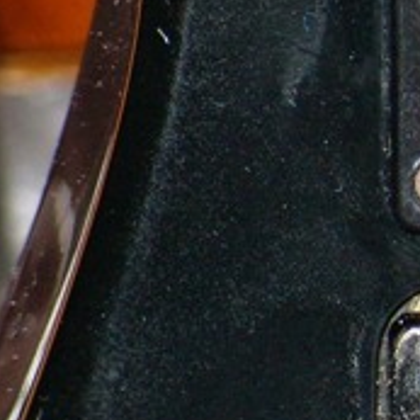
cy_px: -5
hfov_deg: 2.2
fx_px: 10844
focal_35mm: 790
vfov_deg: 2.2
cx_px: 944
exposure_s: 1/148
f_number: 4.5
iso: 300
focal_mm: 39
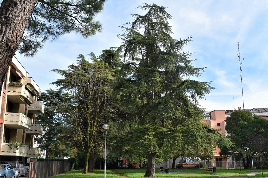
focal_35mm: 33
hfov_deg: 57.9
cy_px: 90
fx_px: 242
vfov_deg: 40.5
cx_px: 137
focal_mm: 21
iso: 200
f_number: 9
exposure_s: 1/320
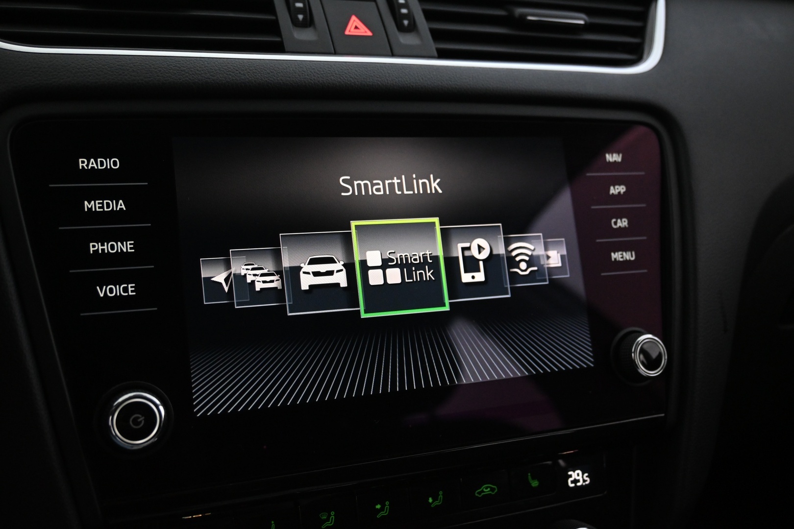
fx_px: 794
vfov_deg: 36.9
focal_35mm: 36
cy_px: 264
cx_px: 397
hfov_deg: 53.1
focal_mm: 24
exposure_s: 1/40
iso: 2800
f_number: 4.2
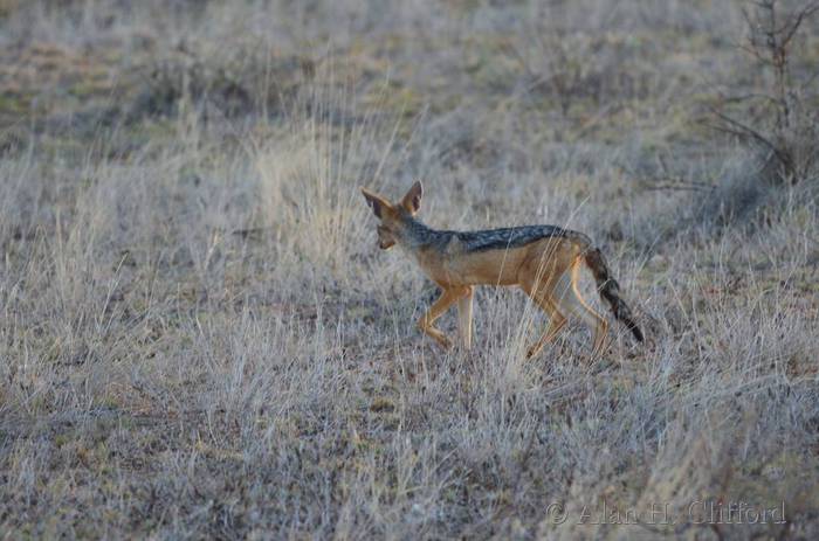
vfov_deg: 2.5
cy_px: 270
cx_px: 410
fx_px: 12254
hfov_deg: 3.8
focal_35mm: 540
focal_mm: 360
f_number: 5.3
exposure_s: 1/400
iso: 1100
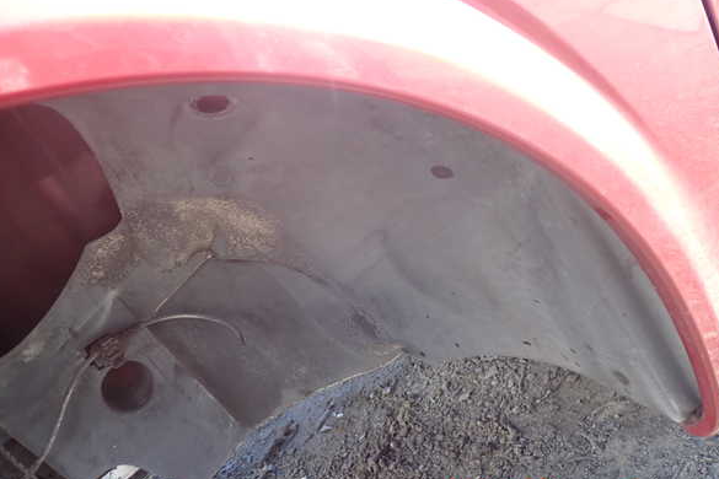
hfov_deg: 58.7
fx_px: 639
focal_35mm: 32
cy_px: 231
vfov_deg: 41.1
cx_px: 359
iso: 100
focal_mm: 5.4
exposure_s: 1/80
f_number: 2.3
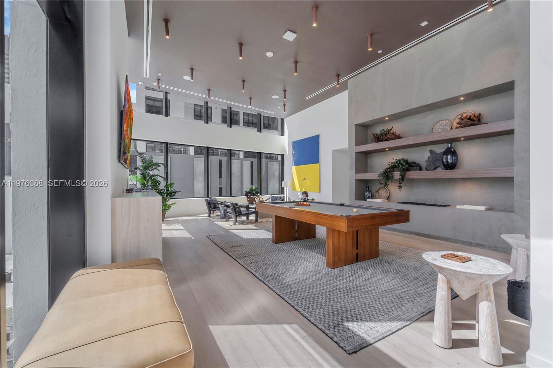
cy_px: 184
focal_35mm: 14
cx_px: 276
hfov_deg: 104.3
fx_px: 215
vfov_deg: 81.2
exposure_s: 1/80
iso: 250
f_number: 8
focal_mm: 14
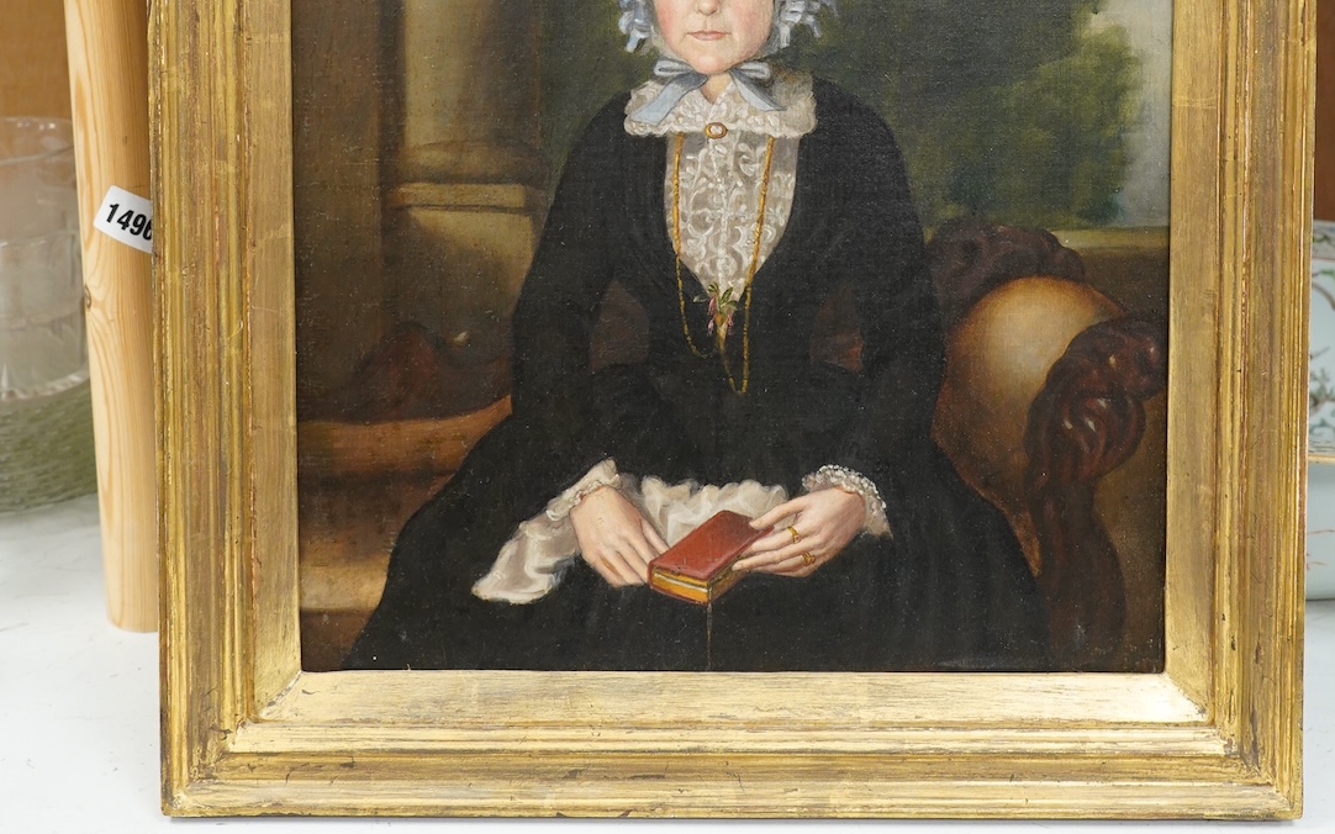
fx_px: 2001
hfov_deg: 36.9
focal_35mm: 55
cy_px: 130
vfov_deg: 23.1
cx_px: 701
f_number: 6.3
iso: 2500
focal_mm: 34
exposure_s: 1/80
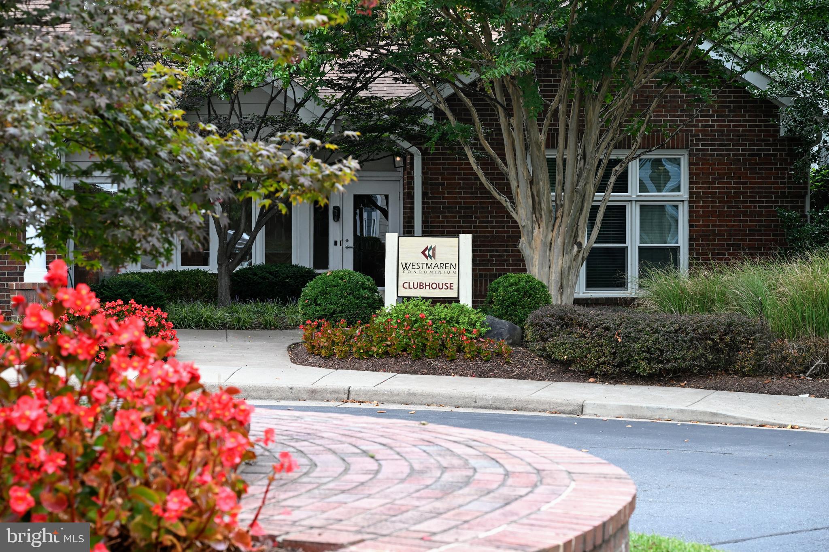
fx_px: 1957
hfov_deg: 23.9
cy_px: 276
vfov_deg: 16.1
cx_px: 414
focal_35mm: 85
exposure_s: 1/100
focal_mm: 85
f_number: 8
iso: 800
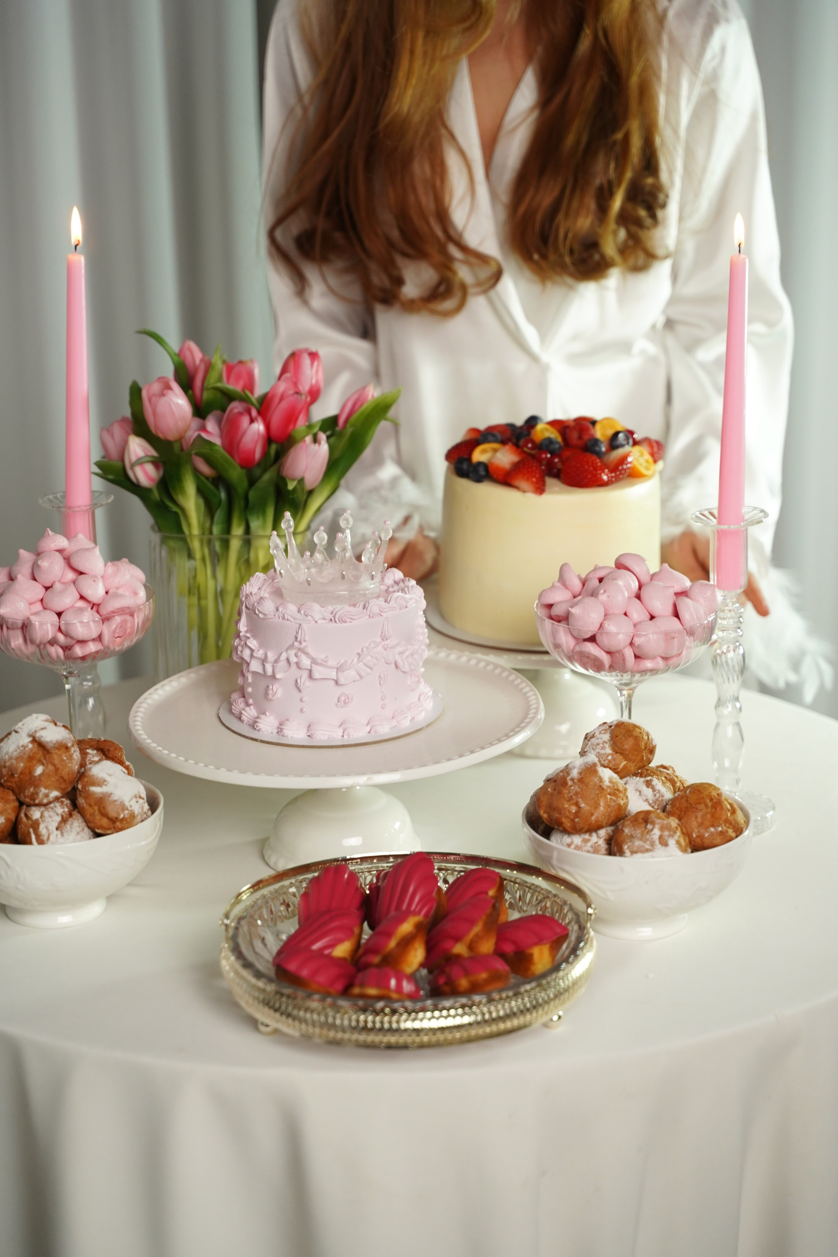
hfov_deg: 18.2
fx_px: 2619
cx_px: 419
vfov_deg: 27.0
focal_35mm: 75
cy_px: 628
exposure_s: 1/160
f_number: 3.5
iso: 1600
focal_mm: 75
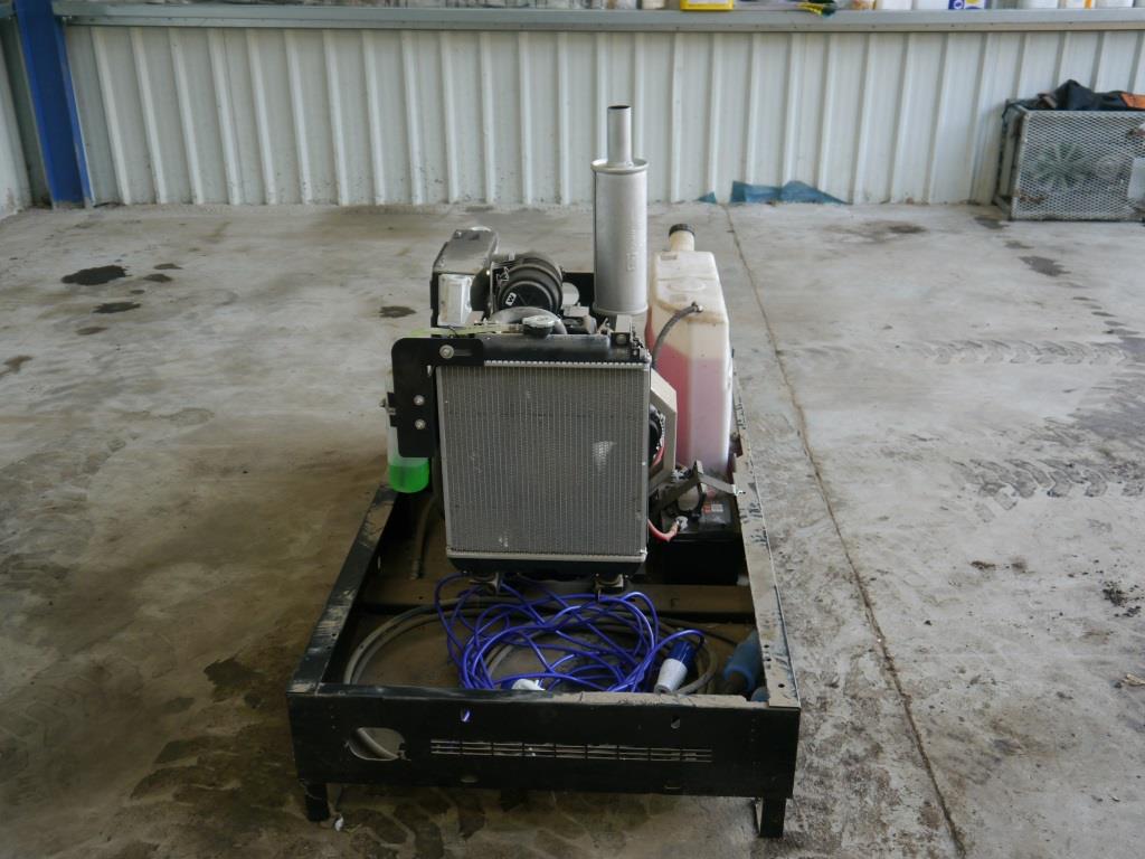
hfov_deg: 51.4
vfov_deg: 39.7
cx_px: 572
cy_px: 430
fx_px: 1191
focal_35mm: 36
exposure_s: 1/60
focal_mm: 18
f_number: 4.1
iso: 320
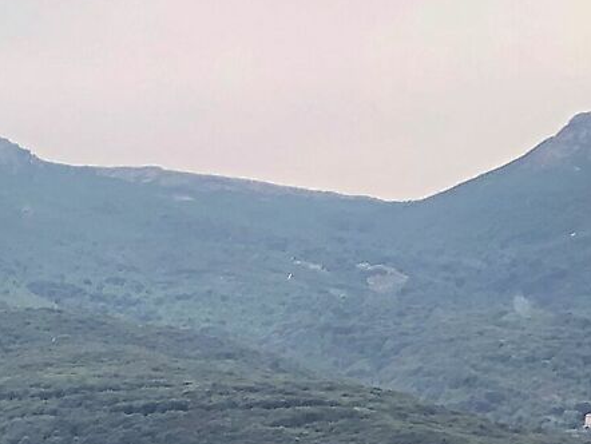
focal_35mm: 152
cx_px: -710
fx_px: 2597
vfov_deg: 8.7
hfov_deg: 11.3
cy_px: 1133
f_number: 1.8
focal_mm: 3.99
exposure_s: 1/1091
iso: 20
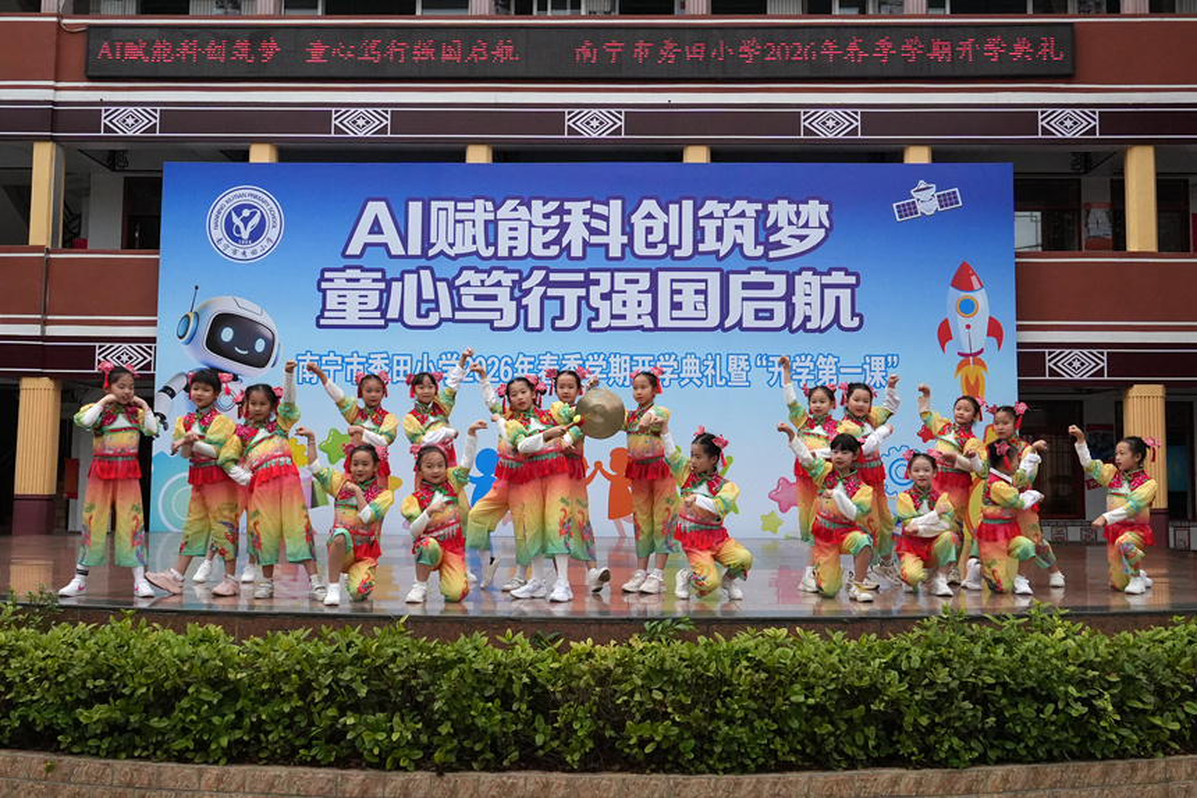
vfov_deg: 36.9
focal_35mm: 36
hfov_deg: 53.1
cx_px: 598
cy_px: 399
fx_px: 1197
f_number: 5.6
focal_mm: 24
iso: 5000
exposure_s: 1/2000
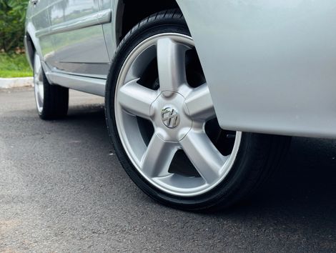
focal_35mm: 48
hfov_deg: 39.6
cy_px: 126
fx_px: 467
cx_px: 168
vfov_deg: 30.3
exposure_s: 1/2959
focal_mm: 6.76
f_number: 1.78
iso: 64
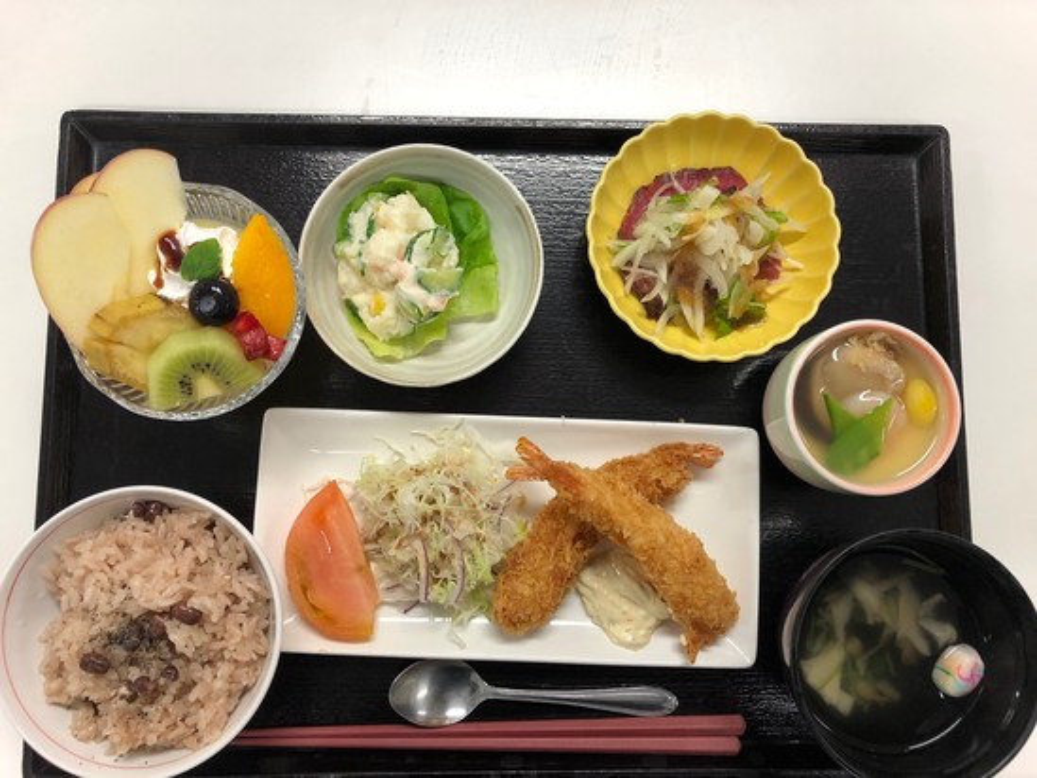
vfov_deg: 49.8
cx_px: 518
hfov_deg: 63.4
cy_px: 389
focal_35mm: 28
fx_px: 839
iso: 32
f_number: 1.8
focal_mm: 3.99
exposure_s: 1/30
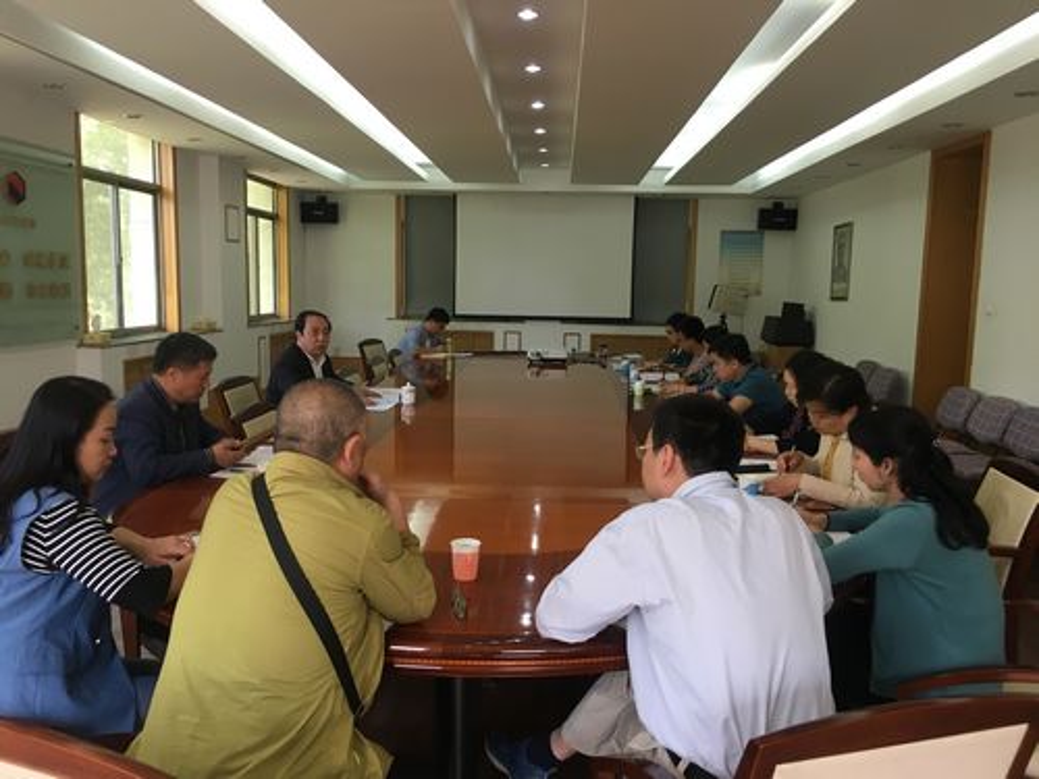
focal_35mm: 29
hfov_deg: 61.7
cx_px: 520
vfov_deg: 48.2
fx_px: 870
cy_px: 390
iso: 40
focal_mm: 4.15
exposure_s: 1/33
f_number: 2.2
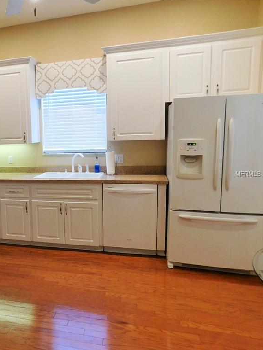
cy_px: 174
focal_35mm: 31
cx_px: 27
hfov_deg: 41.9
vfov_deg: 58.4
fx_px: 314
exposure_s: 1/30
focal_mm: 4
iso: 180
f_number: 3
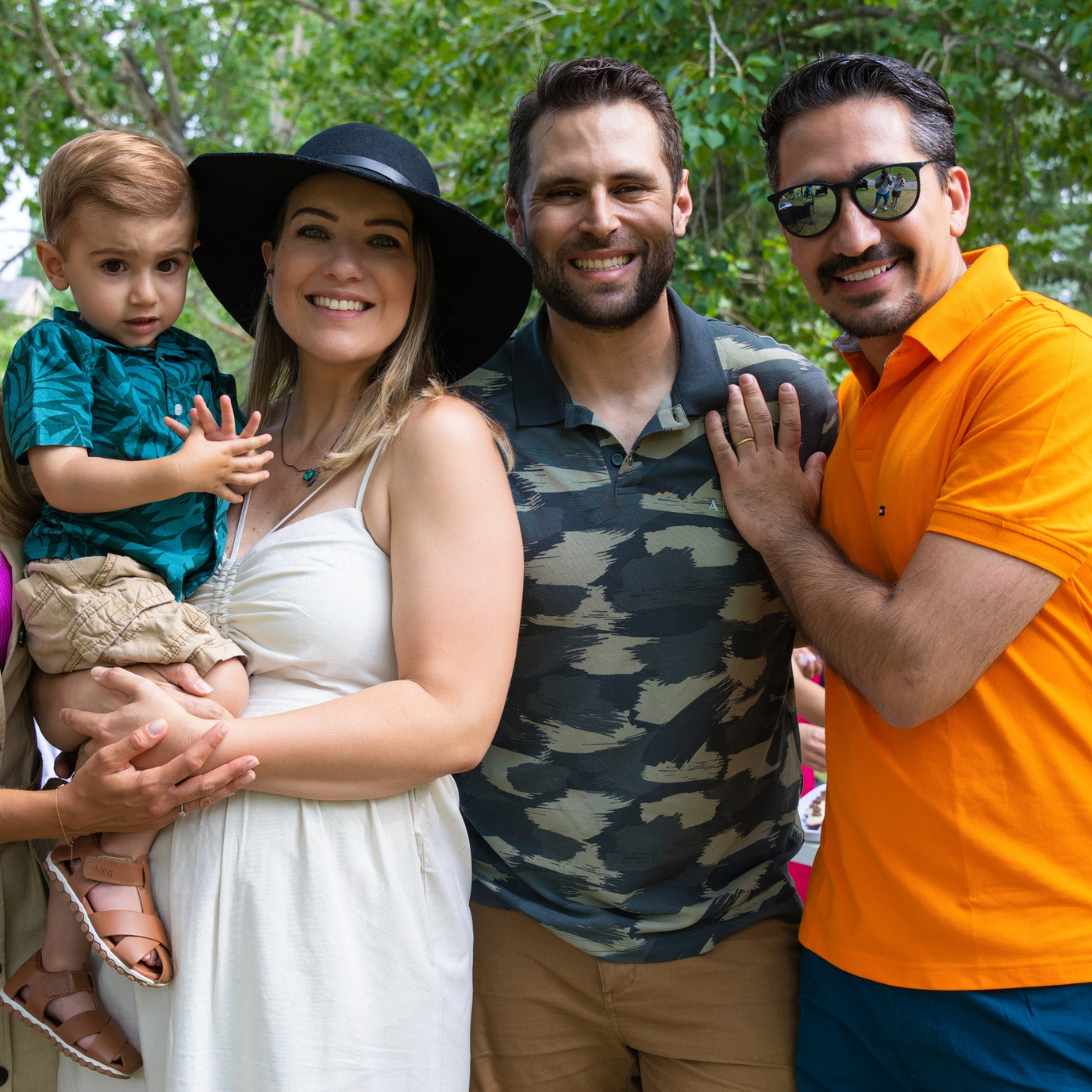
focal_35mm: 49
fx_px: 1766
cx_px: 433
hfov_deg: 34.2
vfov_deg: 34.3
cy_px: 627
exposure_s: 1/160
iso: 200
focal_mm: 31.3
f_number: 4.5
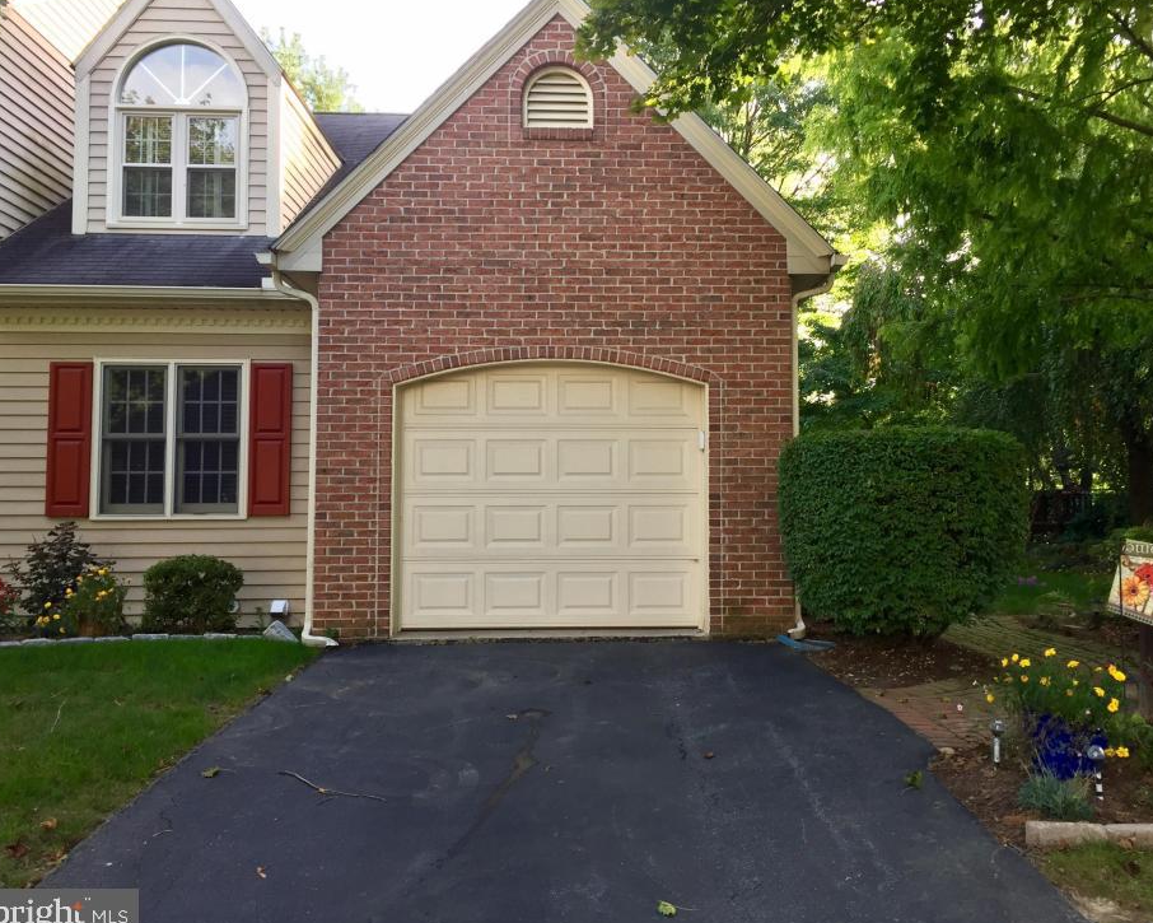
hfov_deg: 55.6
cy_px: 452
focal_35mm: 32
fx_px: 1092
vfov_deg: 45.8
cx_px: 631
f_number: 2.2
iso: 40
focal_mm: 4.15
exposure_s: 1/120
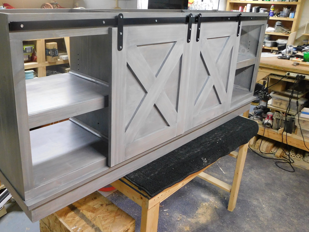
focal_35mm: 31
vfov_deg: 45.2
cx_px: 115
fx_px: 277
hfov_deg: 57.6
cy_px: 91
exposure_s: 1/20
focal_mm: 4
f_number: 3
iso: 400
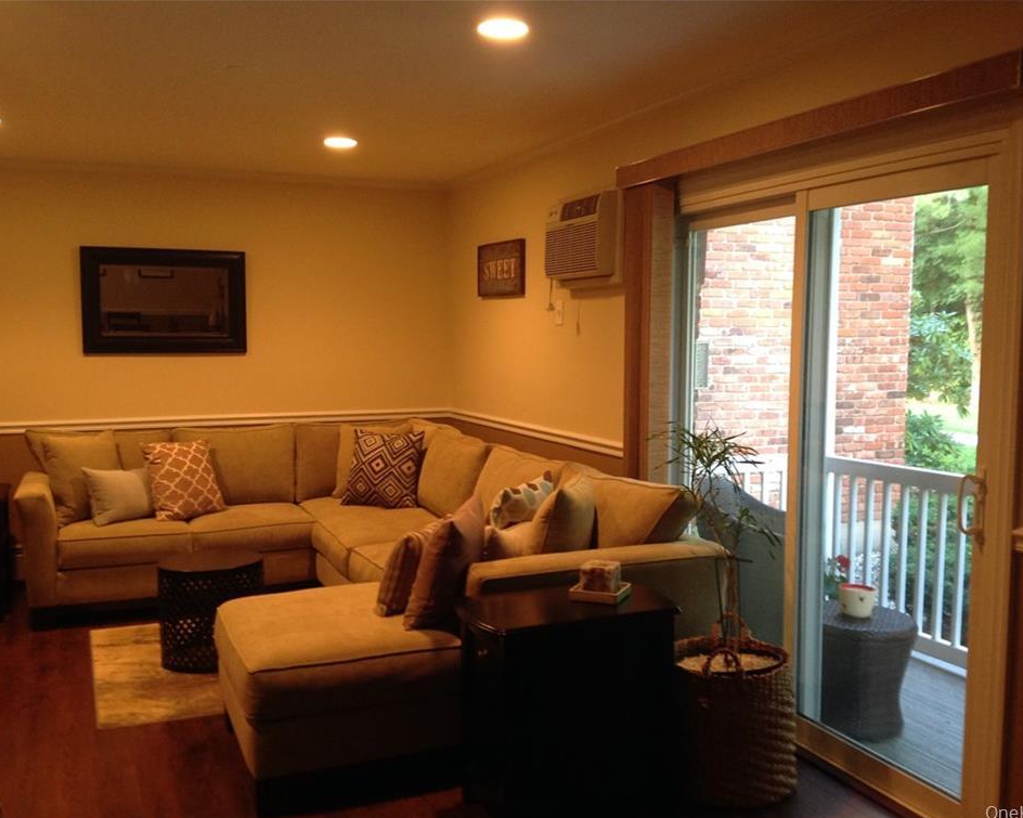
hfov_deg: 49.1
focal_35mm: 37
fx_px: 1120
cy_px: 413
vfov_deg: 40.1
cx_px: 541
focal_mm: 4.28
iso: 125
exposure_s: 1/15
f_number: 2.4
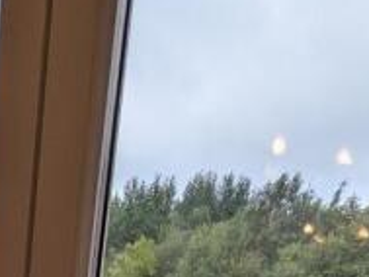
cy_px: 403
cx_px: 111
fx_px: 427
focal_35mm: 40
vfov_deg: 26.9
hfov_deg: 45.8
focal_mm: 1.95
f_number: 2.2
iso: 48
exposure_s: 1/490
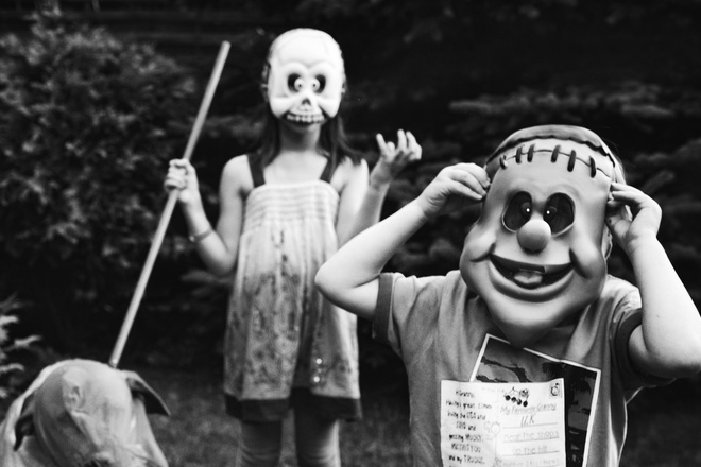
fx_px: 1032
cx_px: 210
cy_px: 340
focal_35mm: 53
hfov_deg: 37.0
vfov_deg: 25.3
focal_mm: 23
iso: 800
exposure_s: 1/60
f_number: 3.6
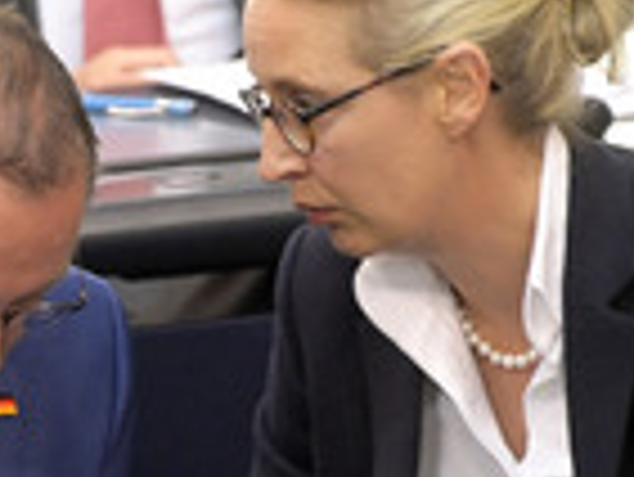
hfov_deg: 1.3
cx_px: 92
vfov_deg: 1.0
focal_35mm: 1477
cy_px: 364
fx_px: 27075
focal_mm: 480
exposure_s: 1/320
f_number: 5.6
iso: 8000
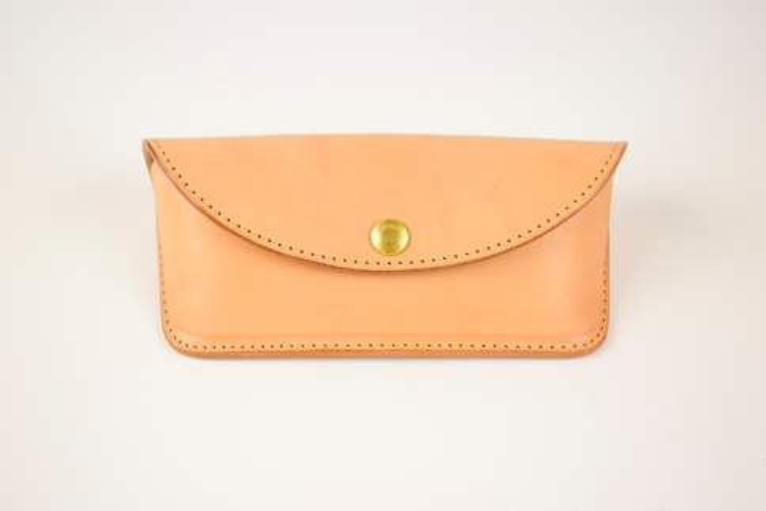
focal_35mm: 60
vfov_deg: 22.6
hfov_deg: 33.4
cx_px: 383
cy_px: 256
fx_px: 1277
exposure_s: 1/400
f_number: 5.6
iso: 3200
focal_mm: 40
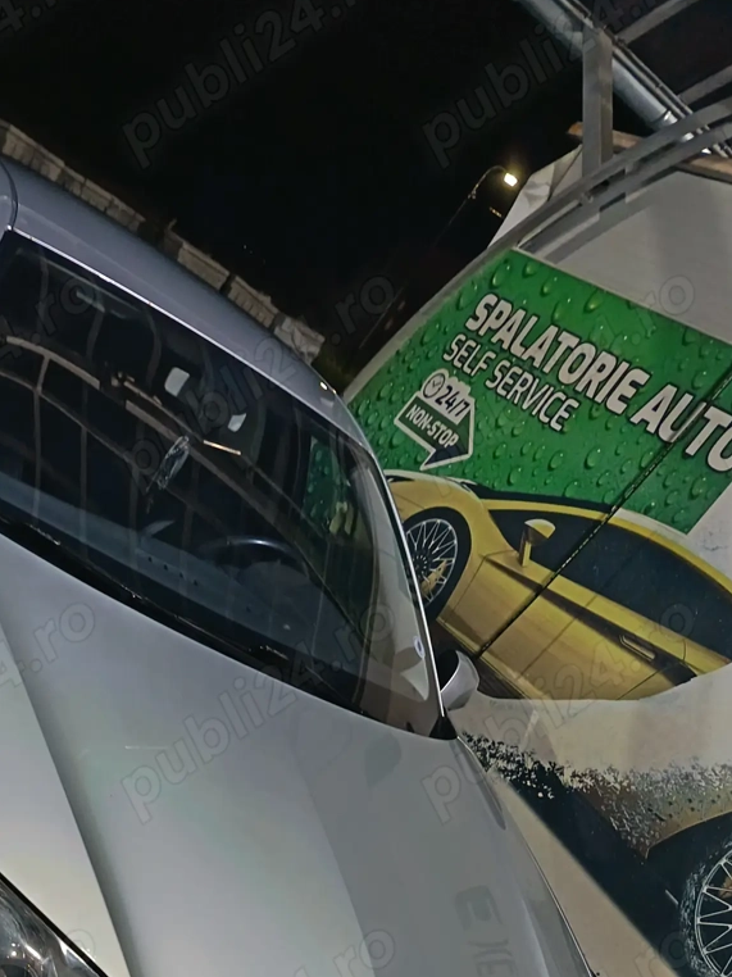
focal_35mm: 42
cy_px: 774
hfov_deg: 33.0
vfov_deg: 42.9
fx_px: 1185
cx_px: 106
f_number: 1.75
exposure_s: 1/25
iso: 3089
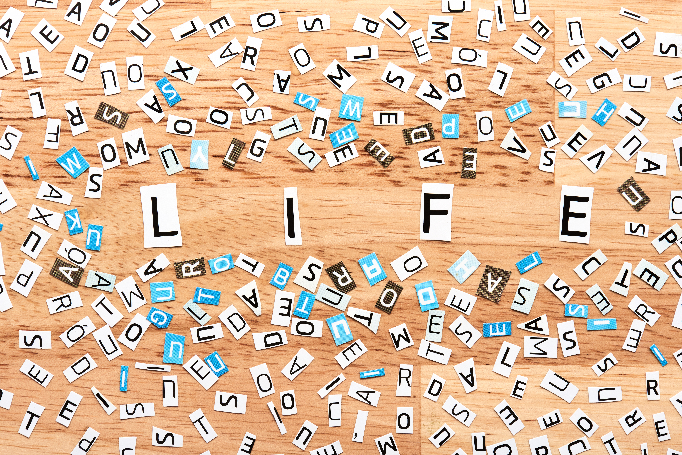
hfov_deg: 19.4
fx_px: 1990
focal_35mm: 105
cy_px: 228
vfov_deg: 13.1
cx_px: 341
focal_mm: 105
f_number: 22
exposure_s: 1/160
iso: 200
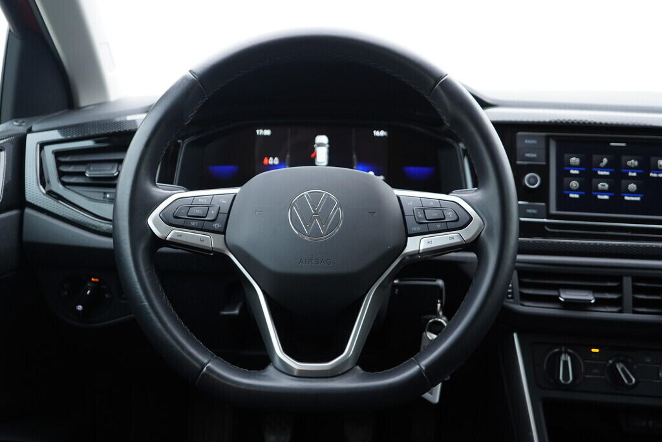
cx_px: 331
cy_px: 221
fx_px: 662
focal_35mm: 36
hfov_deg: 53.1
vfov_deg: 36.9
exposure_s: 1/40
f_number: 2.8
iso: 250
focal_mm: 24
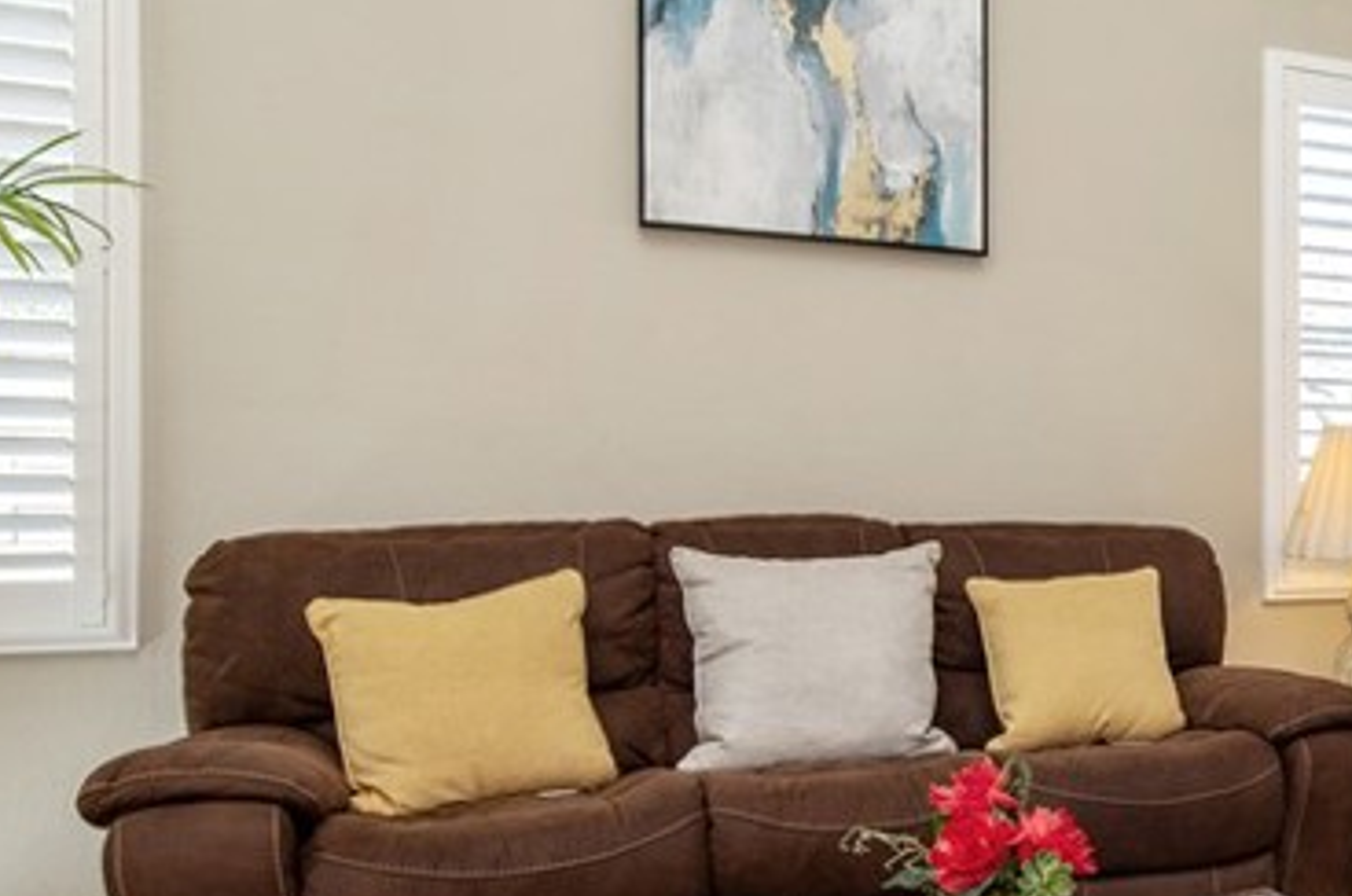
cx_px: 1253
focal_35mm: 39
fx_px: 1462
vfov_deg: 33.9
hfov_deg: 44.5
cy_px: 556
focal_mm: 14
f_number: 4.5
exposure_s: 1/80
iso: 200
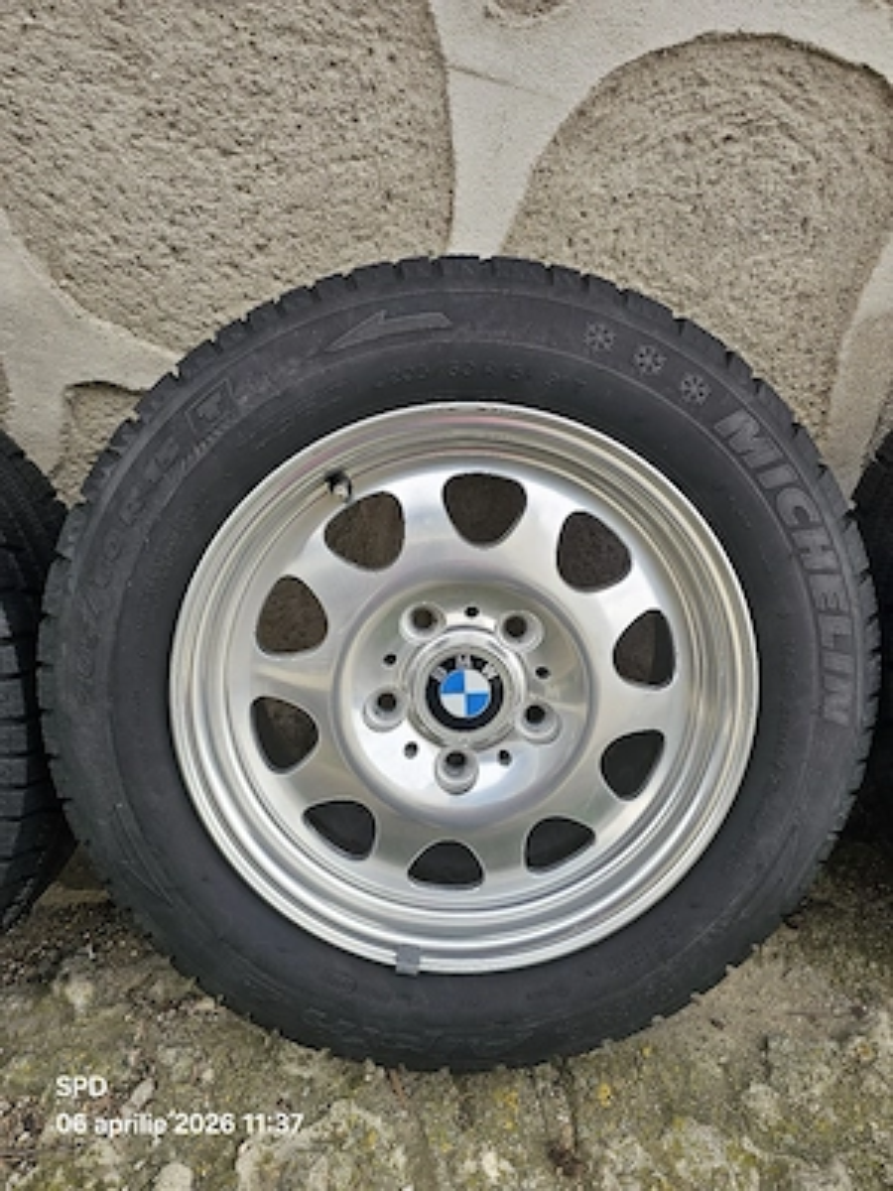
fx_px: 791
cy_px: 596
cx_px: 446
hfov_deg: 58.9
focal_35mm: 23
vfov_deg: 73.9
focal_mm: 6.3
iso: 20
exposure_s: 1/213
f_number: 1.7
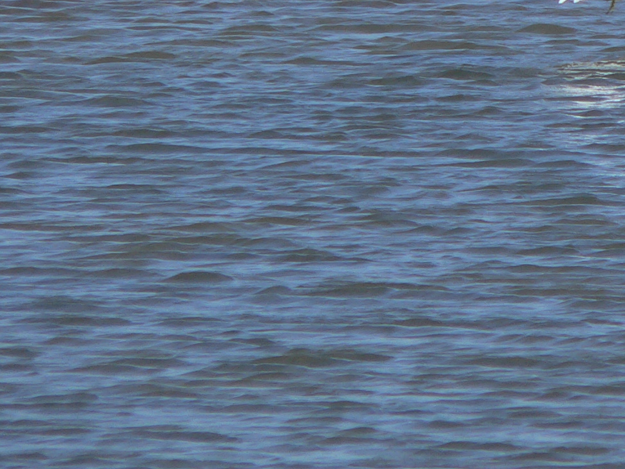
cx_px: 793
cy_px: -95
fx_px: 20588
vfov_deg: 1.3
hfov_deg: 1.7
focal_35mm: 1140
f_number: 4
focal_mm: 72
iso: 80
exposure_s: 1/640
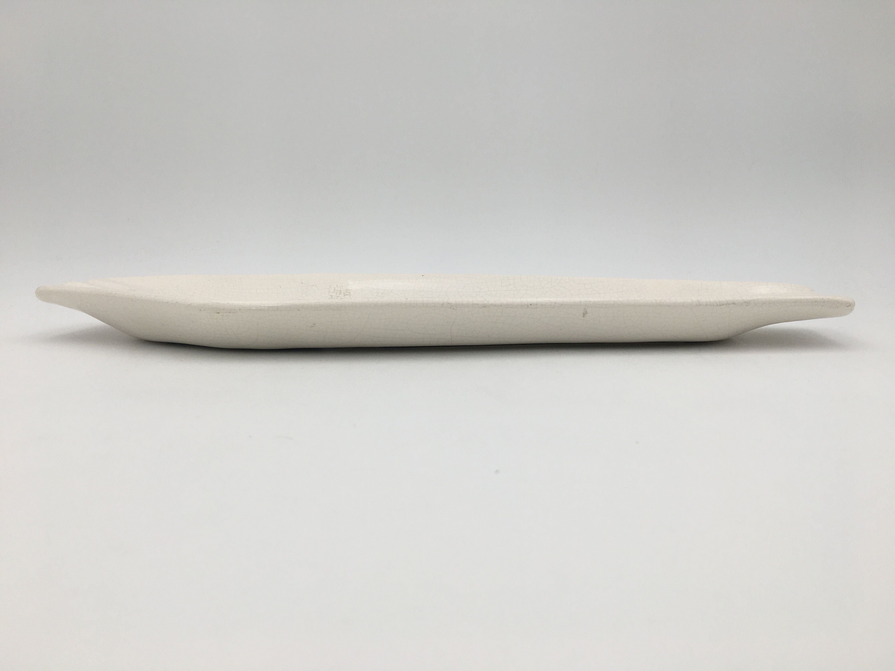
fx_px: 750
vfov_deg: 48.2
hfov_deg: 61.7
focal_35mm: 29
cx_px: 448
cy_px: 336
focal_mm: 4.15
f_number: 2.2
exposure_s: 1/196
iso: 25
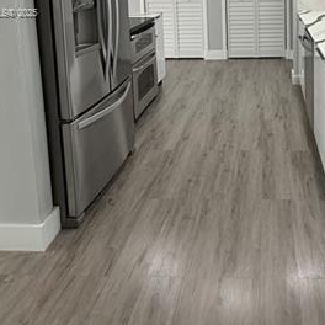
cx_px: 251
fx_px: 382
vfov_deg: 41.2
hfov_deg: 44.2
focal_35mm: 36
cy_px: 14
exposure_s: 1/120
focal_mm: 2.22
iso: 100
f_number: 2.2
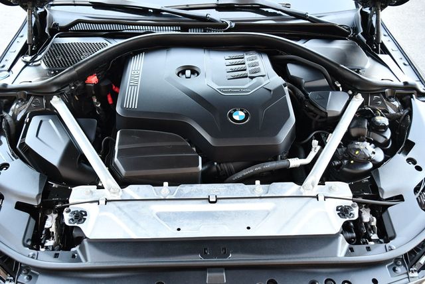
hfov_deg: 53.1
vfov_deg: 36.9
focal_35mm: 36
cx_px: 212
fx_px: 425
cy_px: 142
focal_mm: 18
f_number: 3.5
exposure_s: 1/160
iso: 800
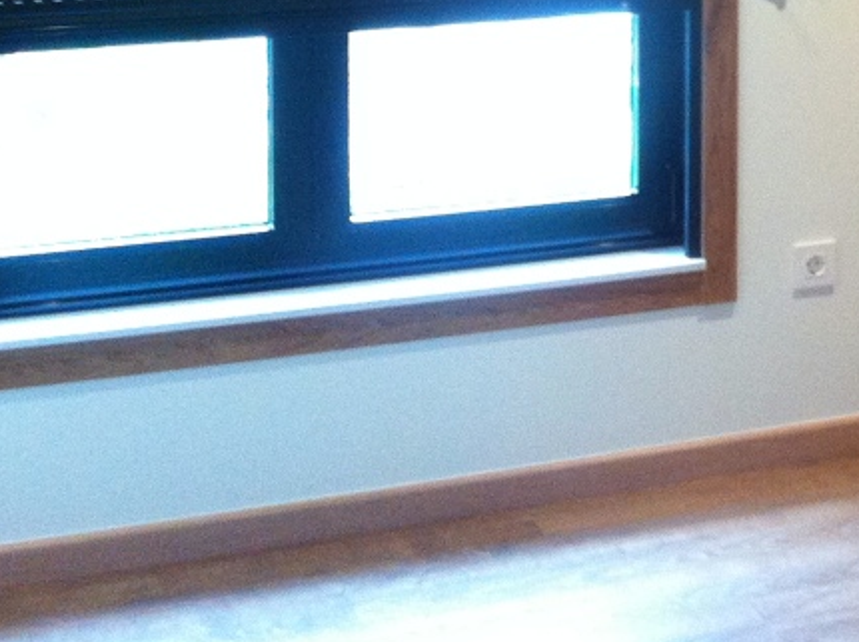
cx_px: 1031
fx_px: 2428
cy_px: -208
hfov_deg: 19.0
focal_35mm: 98
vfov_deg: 14.4
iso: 200
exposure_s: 1/15
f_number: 2.8
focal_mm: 3.85
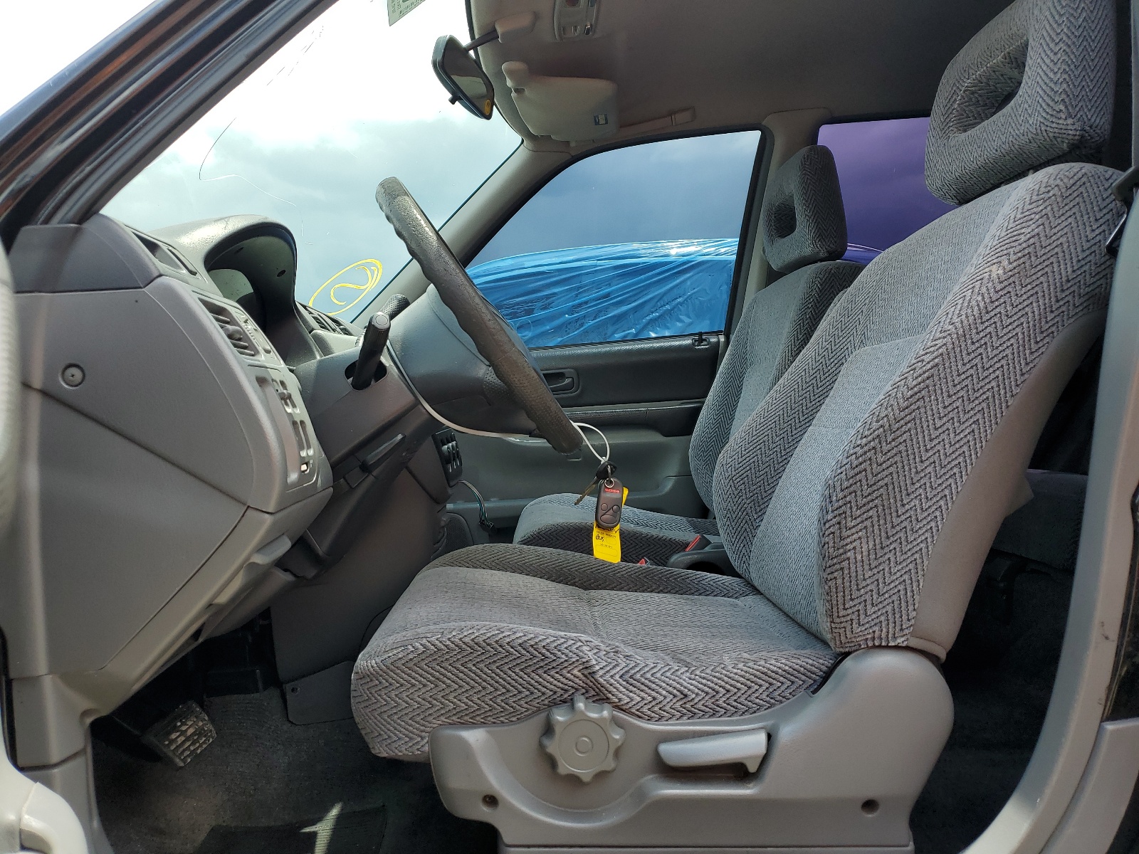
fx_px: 856
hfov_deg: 67.3
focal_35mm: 26
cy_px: 427
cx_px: 570
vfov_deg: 53.1
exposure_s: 1/1111
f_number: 1.5
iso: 50
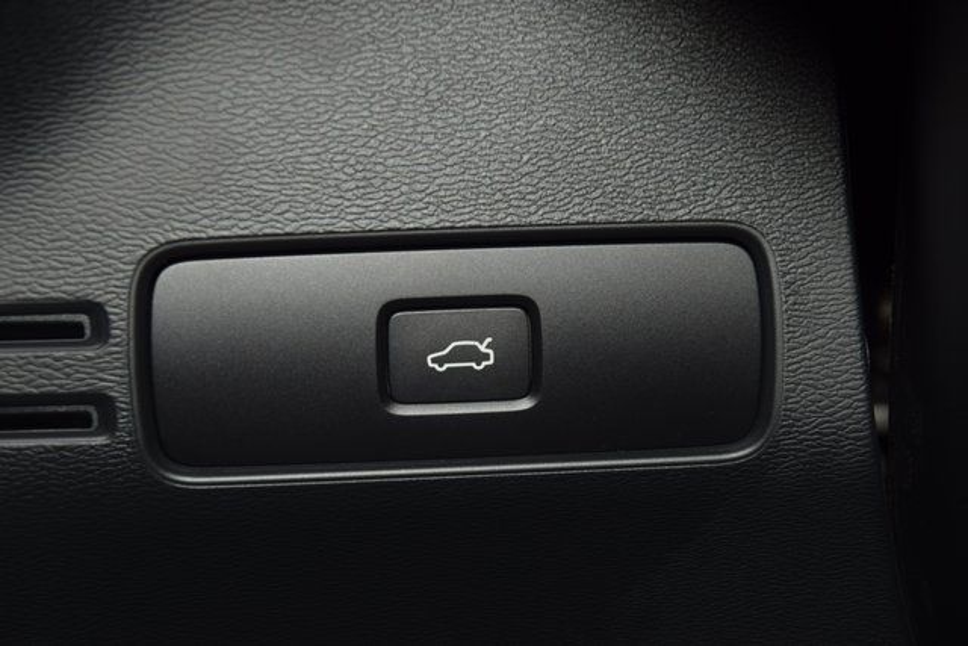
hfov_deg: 19.5
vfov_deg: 13.0
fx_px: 2824
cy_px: 323
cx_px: 484
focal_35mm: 105
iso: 100
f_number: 8
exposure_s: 1/125
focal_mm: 70
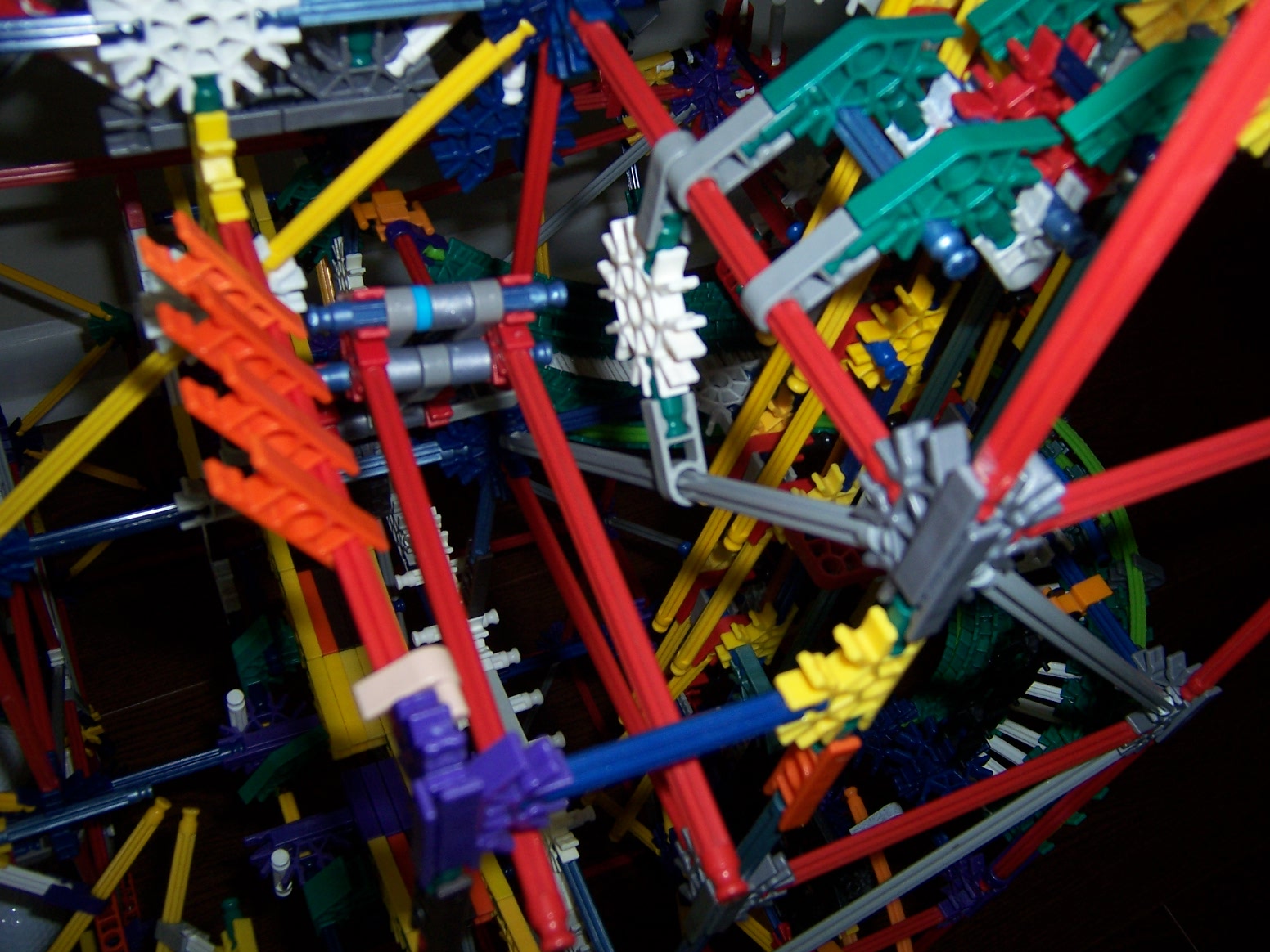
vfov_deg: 42.9
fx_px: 1211
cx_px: 635
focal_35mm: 33
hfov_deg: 55.4
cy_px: 476
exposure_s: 1/60
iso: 80
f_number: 2.8
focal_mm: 5.5
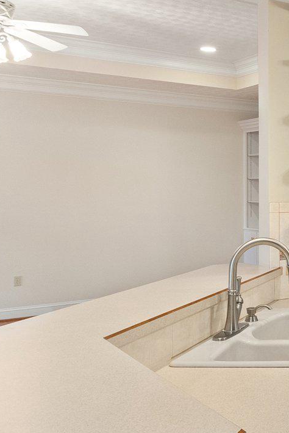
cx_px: 479
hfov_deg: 21.2
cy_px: 200
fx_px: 589
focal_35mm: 49
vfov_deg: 40.3
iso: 640
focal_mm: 11.5
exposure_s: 1/4
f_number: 8
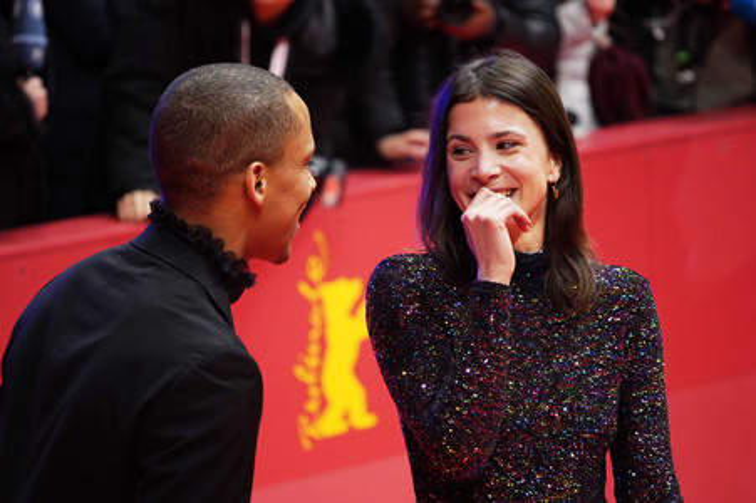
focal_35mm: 200
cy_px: 252
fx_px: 4197
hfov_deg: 10.3
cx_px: 378
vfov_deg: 6.9
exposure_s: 1/200
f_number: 5.6
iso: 3200
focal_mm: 200
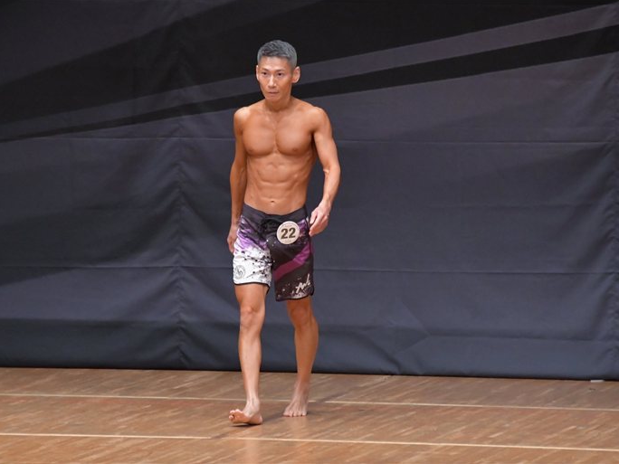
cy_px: 232
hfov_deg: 5.8
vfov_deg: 4.3
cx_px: 276
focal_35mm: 343
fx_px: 6133
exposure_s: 1/400
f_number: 5.6
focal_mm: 210
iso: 6400
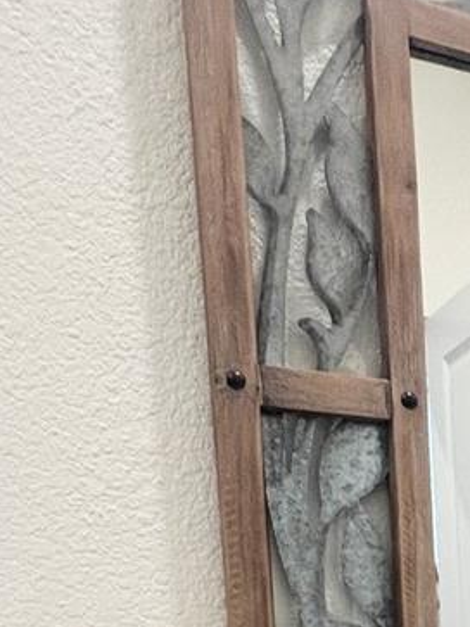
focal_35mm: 55
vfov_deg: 27.9
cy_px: 848
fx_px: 996
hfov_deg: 22.9
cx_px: 650
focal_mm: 1.57
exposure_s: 1/120
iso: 200
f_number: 1.8
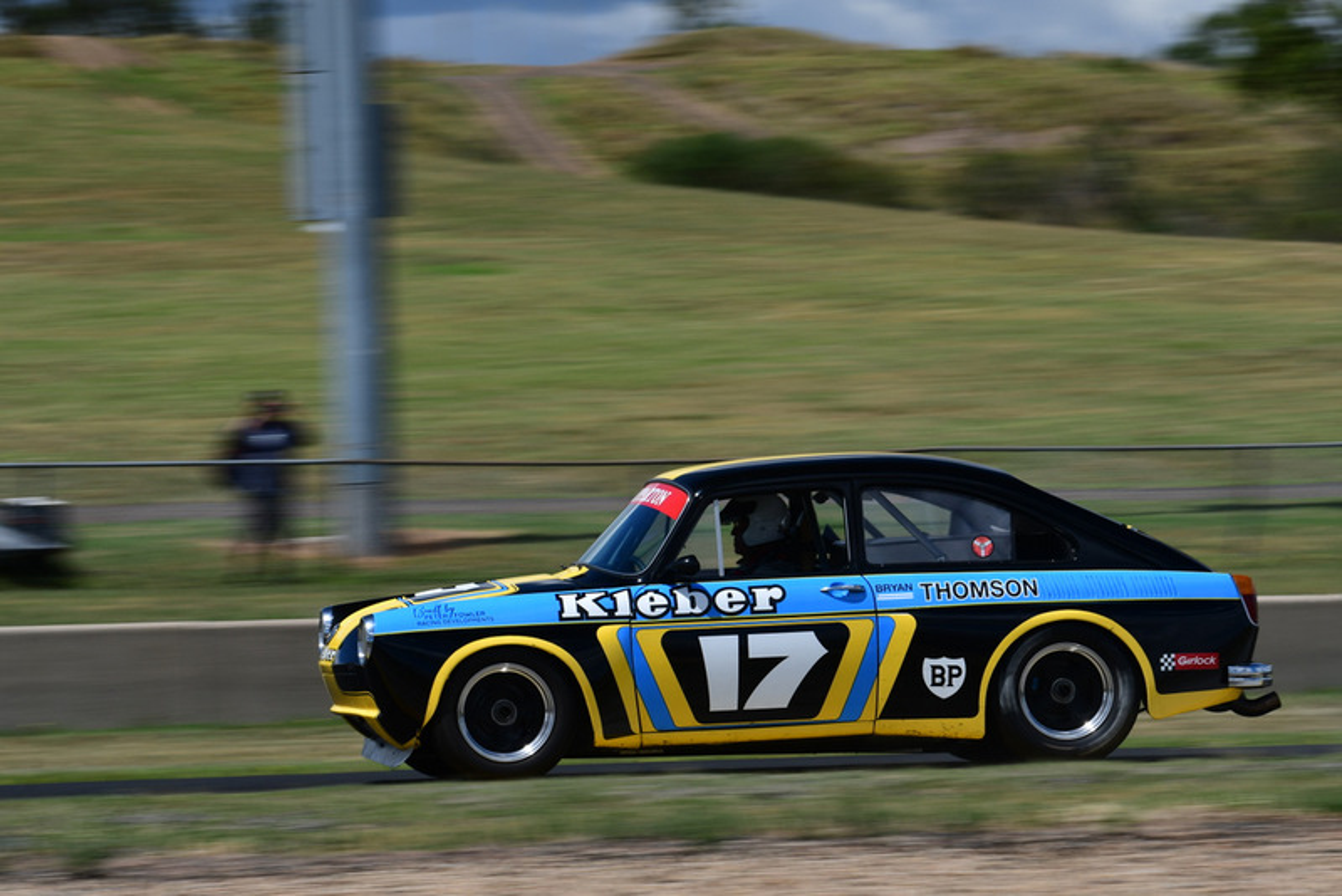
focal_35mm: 183
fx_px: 6824
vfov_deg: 7.5
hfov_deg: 11.2
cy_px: 448
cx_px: 671
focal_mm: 122
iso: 160
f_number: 14
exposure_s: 1/200
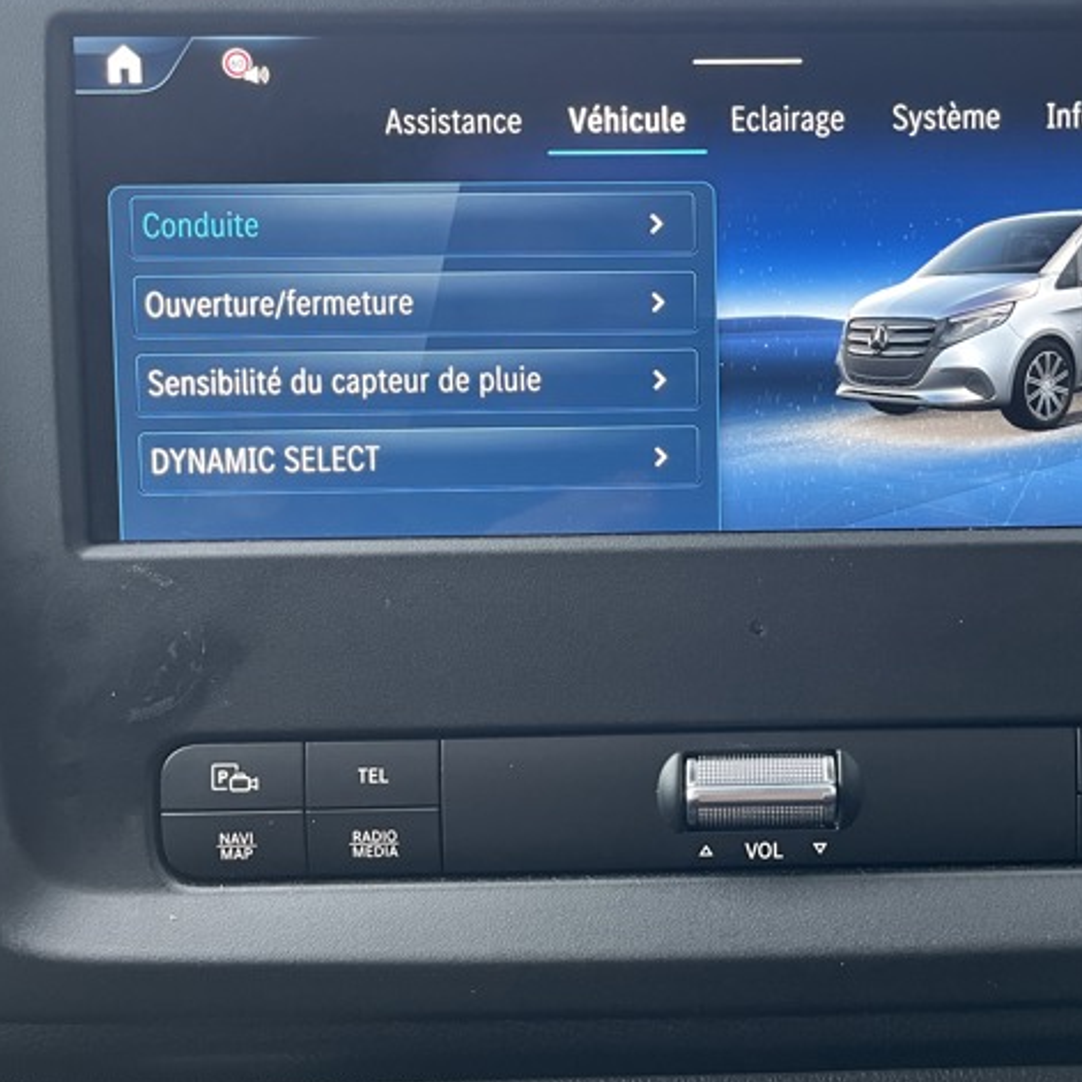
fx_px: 1379
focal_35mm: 39
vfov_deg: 42.8
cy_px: 512
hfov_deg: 42.1
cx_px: 744
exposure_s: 1/52
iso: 320
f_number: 1.6
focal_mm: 5.1
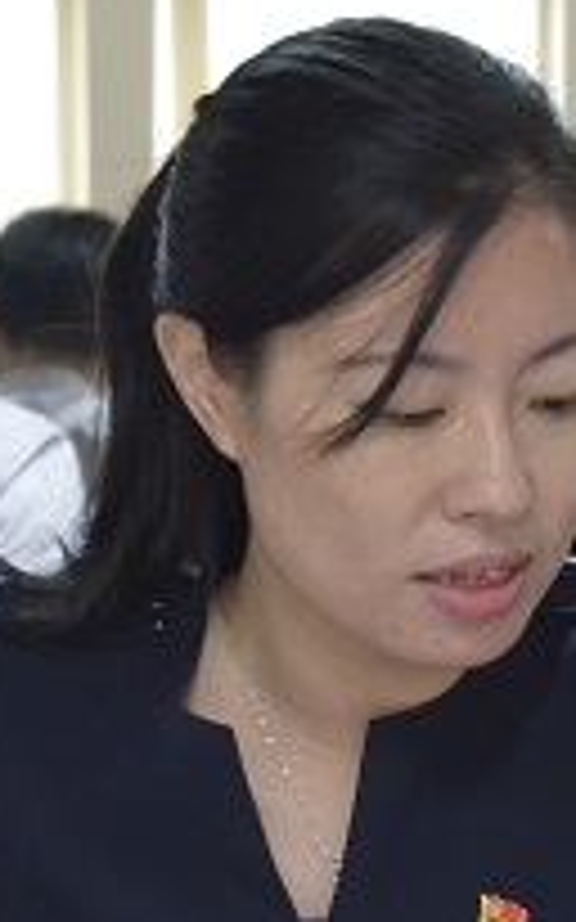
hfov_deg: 5.3
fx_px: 6170
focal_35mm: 245
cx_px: 315
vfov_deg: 8.5
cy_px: 506
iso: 2800
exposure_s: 1/80
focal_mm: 55
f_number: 5.6
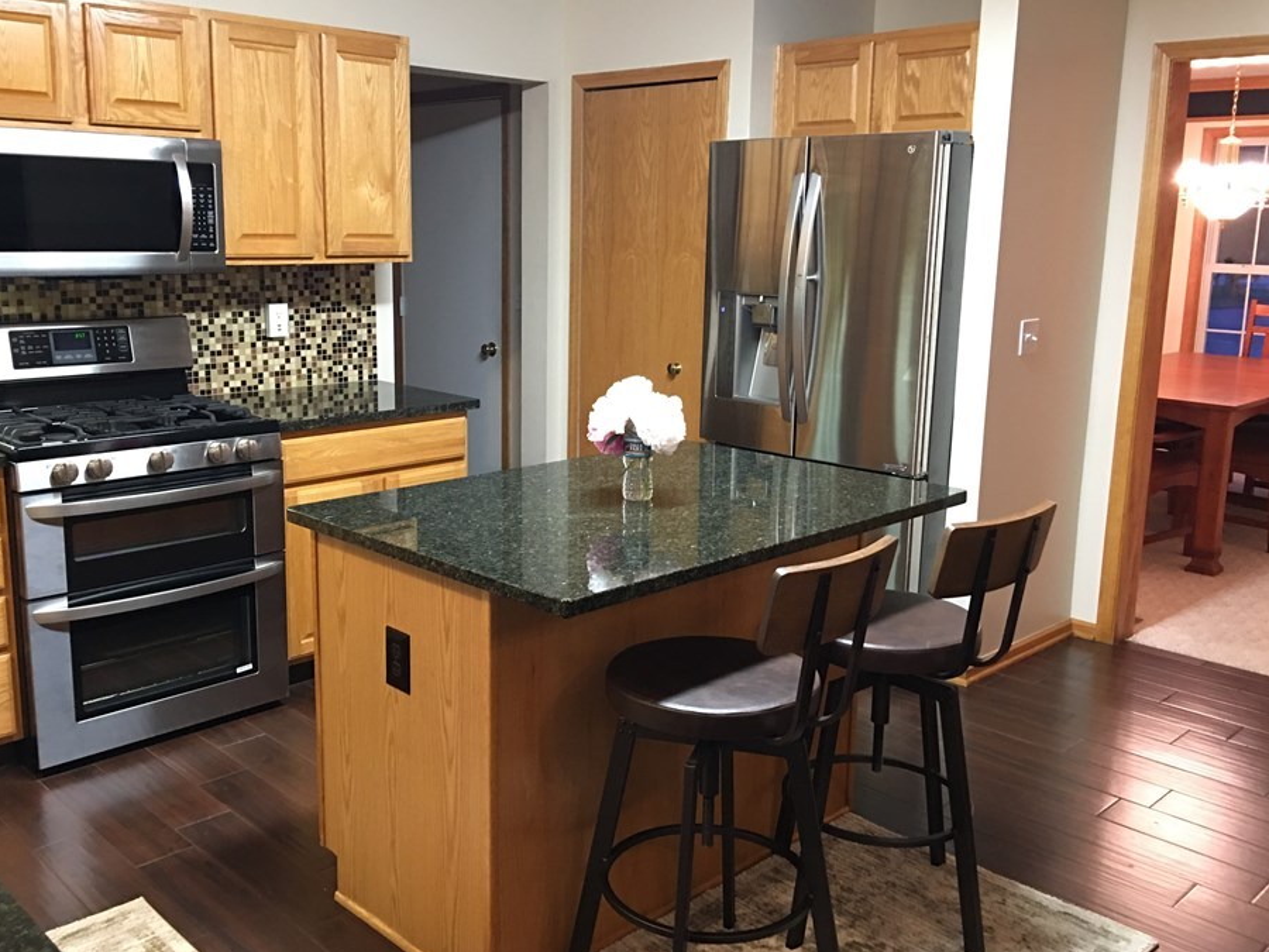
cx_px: 603
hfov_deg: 55.3
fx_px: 1210
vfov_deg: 42.9
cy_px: 463
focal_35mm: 33
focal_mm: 4.15
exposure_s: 1/4
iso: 50
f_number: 2.2
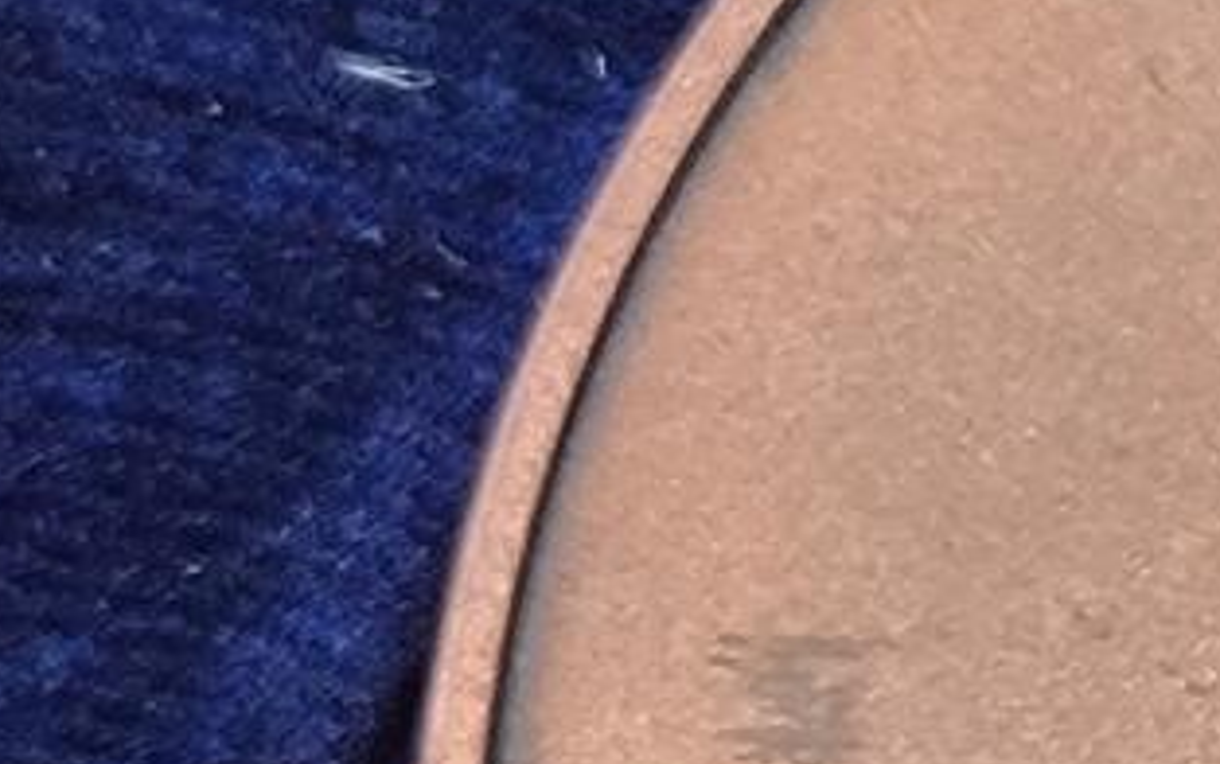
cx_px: 2354
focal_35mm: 313
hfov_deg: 6.5
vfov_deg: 4.2
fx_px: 10413
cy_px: 936
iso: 250
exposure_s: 1/50
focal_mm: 5.35
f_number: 1.7
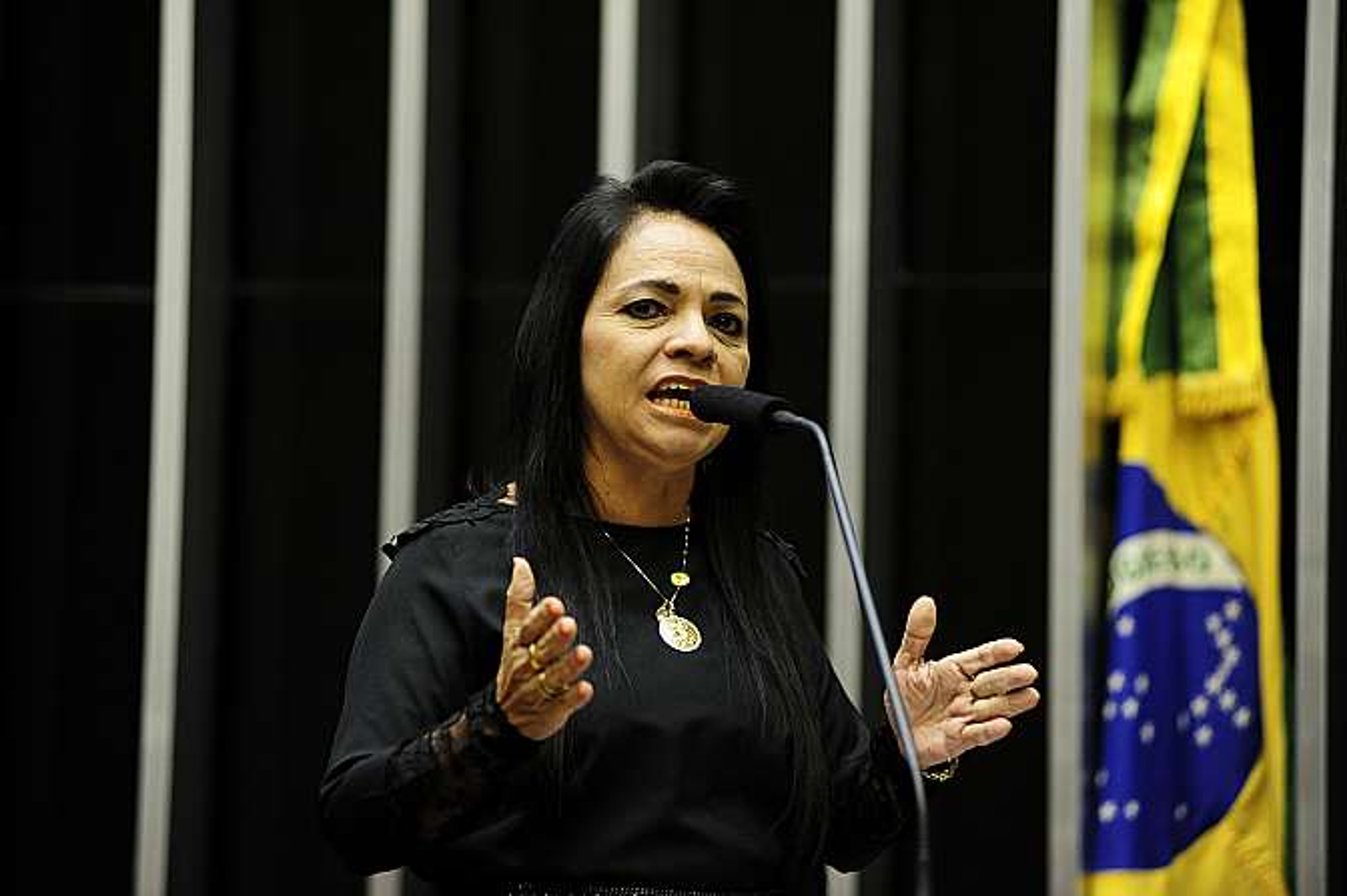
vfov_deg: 9.4
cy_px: 448
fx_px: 5421
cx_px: 674
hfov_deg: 14.2
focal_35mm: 145
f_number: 2.8
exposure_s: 1/80
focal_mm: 145
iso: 2000
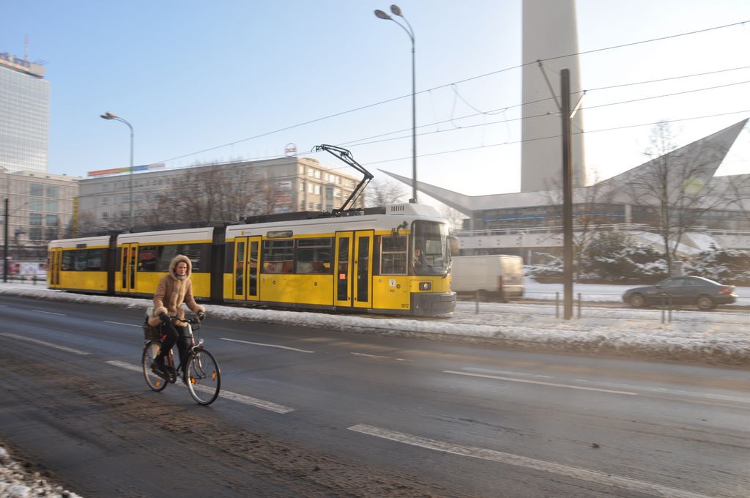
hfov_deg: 67.4
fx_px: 562
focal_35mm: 27
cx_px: 375
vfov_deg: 47.8
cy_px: 249
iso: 200
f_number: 10
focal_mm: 18
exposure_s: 1/100
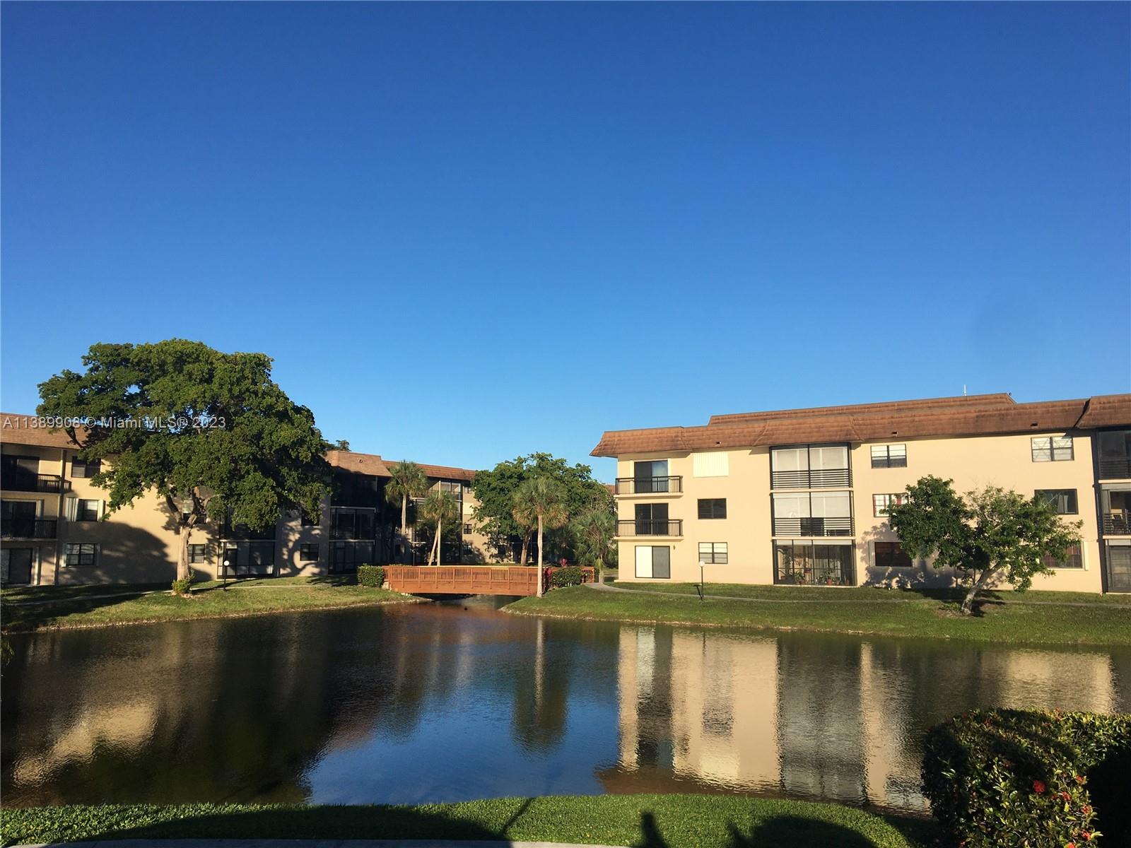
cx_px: 566
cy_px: 424
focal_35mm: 29
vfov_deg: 48.2
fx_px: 948
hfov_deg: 61.7
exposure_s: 1/1876
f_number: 2.2
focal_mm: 4.15
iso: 25
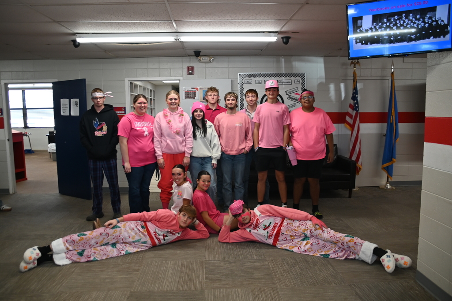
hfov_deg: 67.4
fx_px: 339
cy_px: 150
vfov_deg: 47.9
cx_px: 226
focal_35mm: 27
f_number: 3.5
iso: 500
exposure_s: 1/125
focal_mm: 18
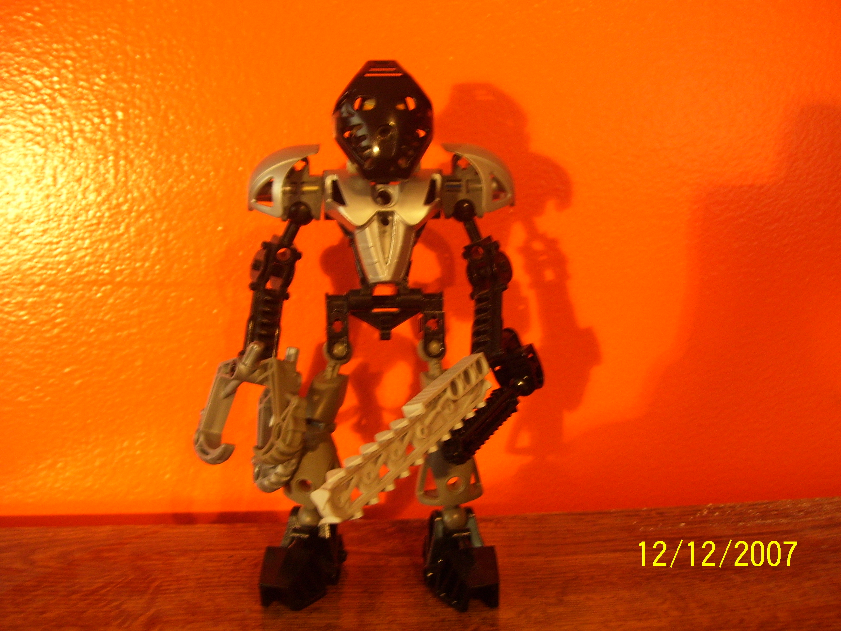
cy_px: 316
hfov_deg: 50.1
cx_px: 420
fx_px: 899
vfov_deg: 38.7
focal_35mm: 37
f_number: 2.7
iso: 160
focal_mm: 6
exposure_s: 1/8
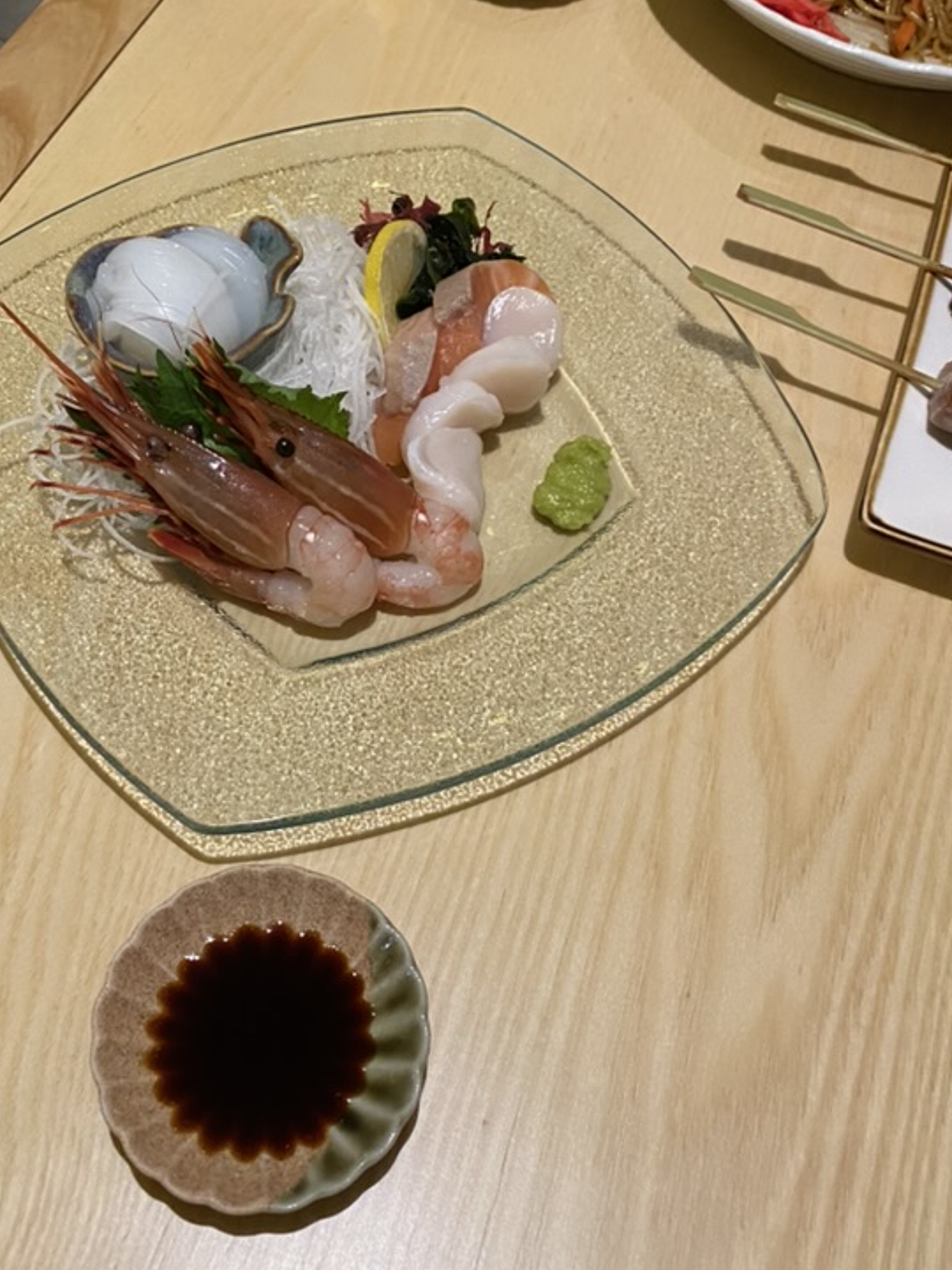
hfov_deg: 38.6
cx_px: 397
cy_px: 504
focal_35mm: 37
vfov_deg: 49.8
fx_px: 1357
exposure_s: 1/60
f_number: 1.8
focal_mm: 4.25
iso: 320
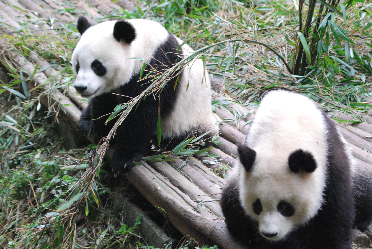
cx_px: 186
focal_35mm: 120
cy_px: 124
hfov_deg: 17.0
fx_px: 1241
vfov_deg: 11.5
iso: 1600
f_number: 4.5
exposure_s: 1/80
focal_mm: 80
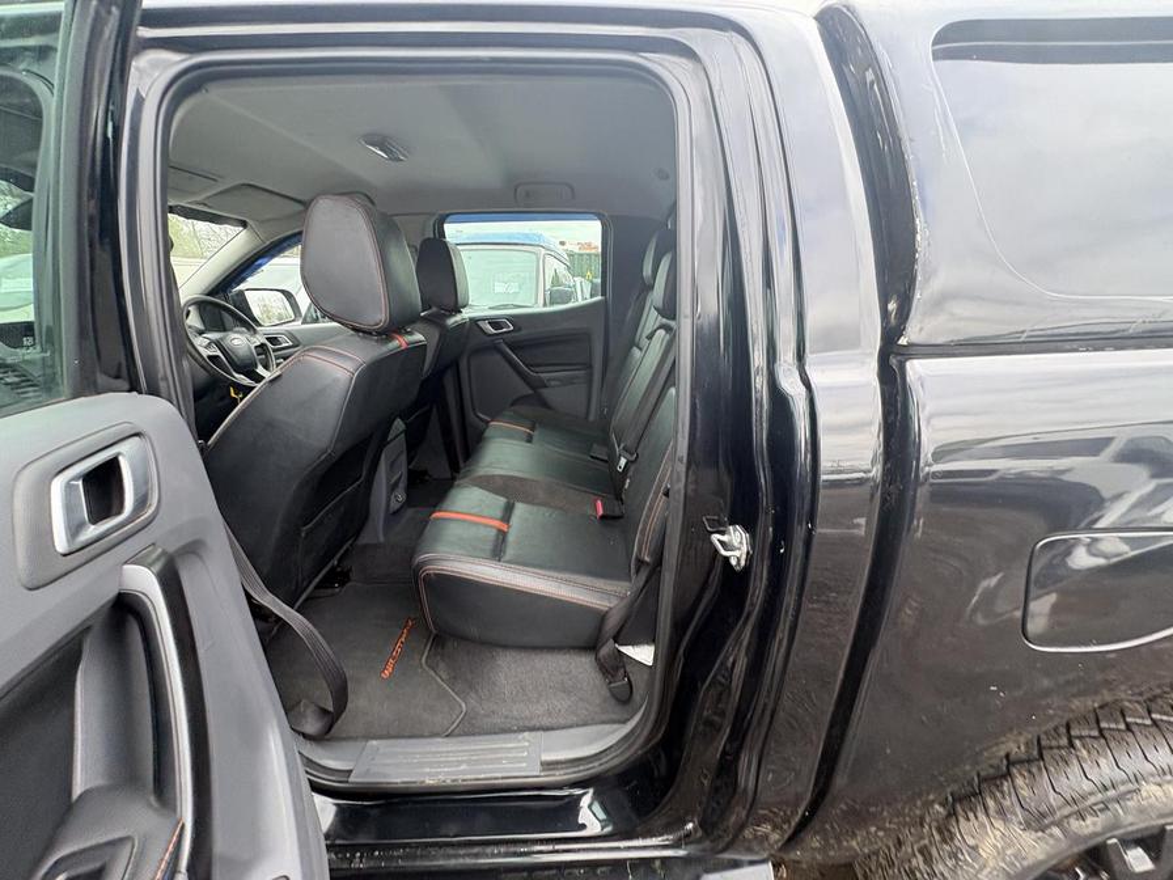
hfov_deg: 102.1
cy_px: 440
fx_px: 474
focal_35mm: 14
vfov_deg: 85.7
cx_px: 586
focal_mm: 2.22
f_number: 2.2
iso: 125
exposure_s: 1/101
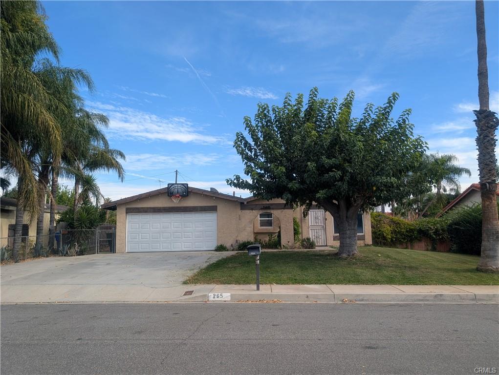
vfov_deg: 56.9
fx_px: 346
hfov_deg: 71.5
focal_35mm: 24
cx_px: 250
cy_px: 188
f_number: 1.68
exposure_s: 1/682
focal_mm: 6.9
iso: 21
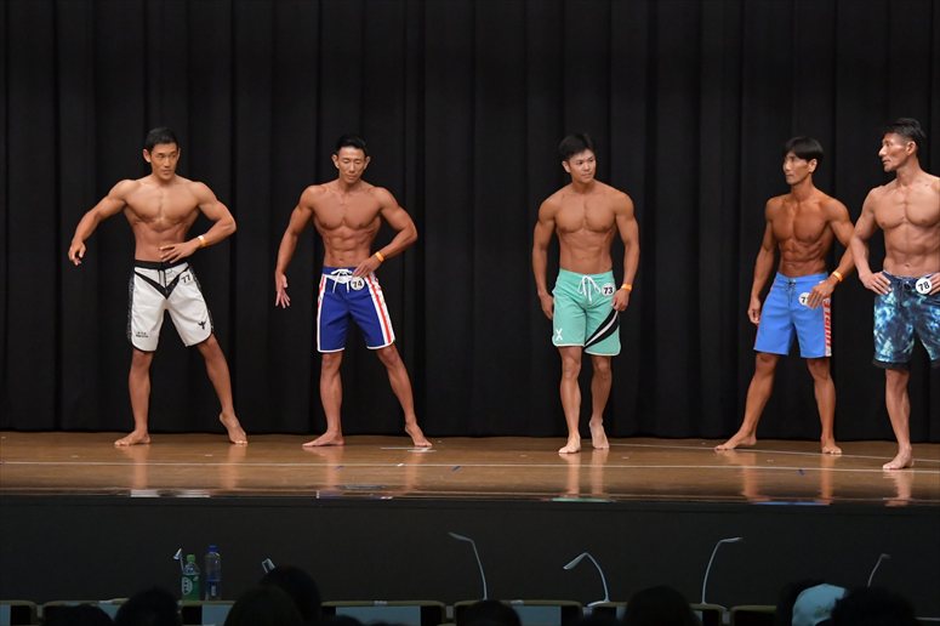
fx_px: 3837
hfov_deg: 14.0
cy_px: 313
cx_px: 470
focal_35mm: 147
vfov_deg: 9.3
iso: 6400
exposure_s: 1/400
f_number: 5.6
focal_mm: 98
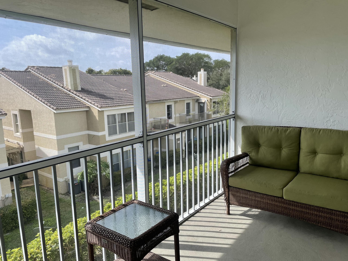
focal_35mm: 26
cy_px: 130
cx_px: 174
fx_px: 261
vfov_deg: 53.1
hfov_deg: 67.3
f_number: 1.6
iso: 32
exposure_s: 1/947
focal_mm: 4.2
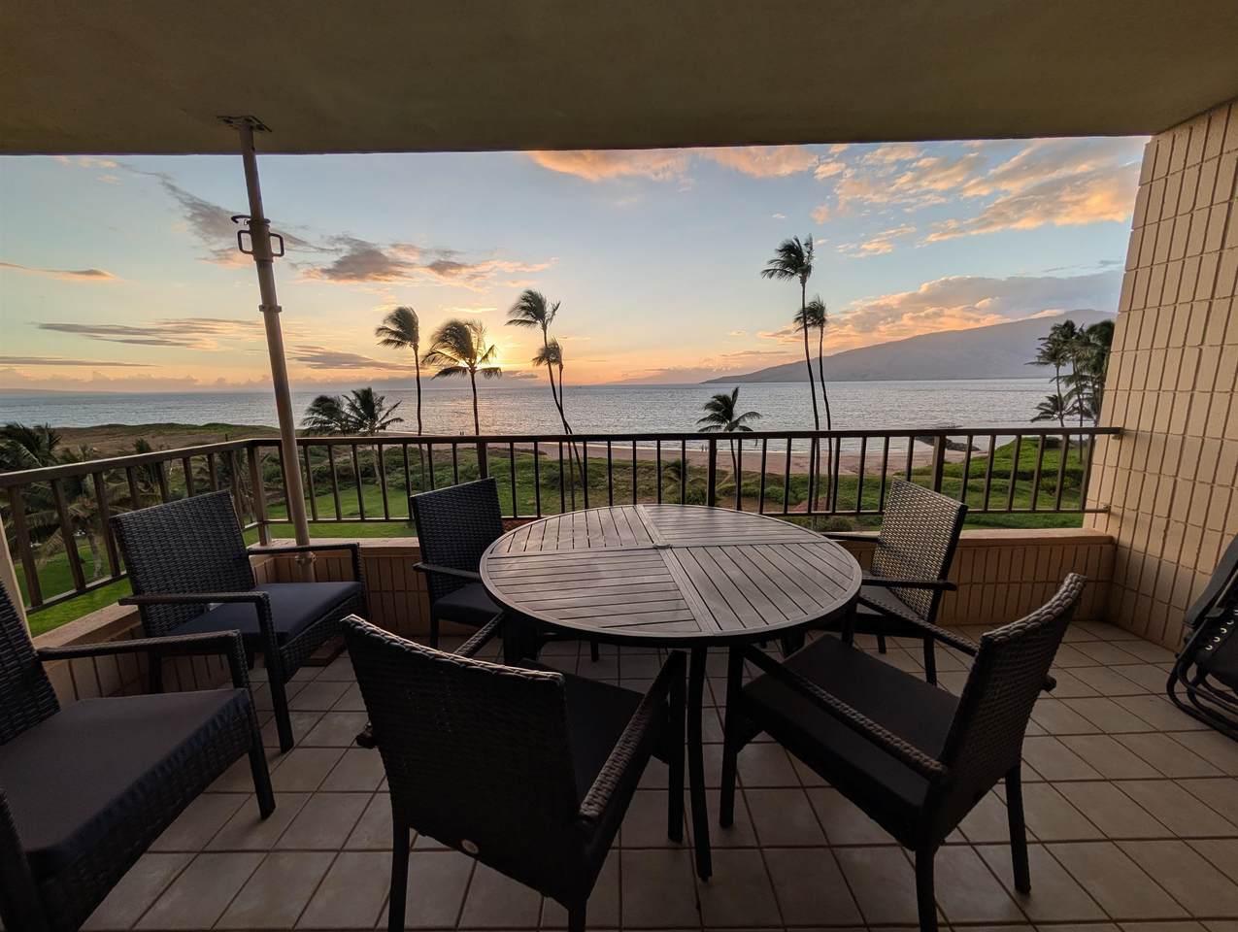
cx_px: 619
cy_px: 466
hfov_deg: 110.5
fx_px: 430
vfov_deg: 94.6
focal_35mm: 12
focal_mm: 2.02
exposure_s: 1/1195
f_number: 1.7
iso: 45
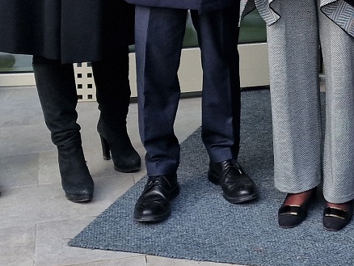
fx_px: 1074
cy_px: -154
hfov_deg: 18.3
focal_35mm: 105
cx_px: 345
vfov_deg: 13.2
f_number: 1.8
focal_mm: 6.4
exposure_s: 1/285
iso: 50
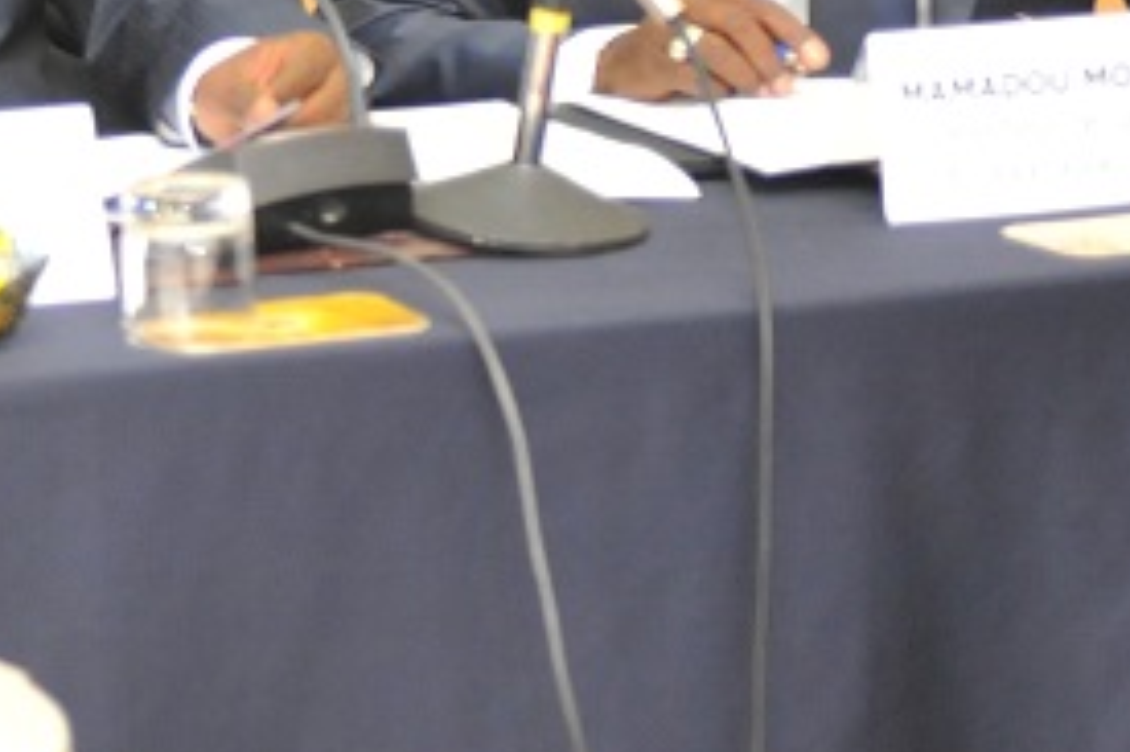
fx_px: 7779
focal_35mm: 248
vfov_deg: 5.5
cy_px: -197
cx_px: -678
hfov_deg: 8.1
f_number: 2.8
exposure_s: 1/100
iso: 1600
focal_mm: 60
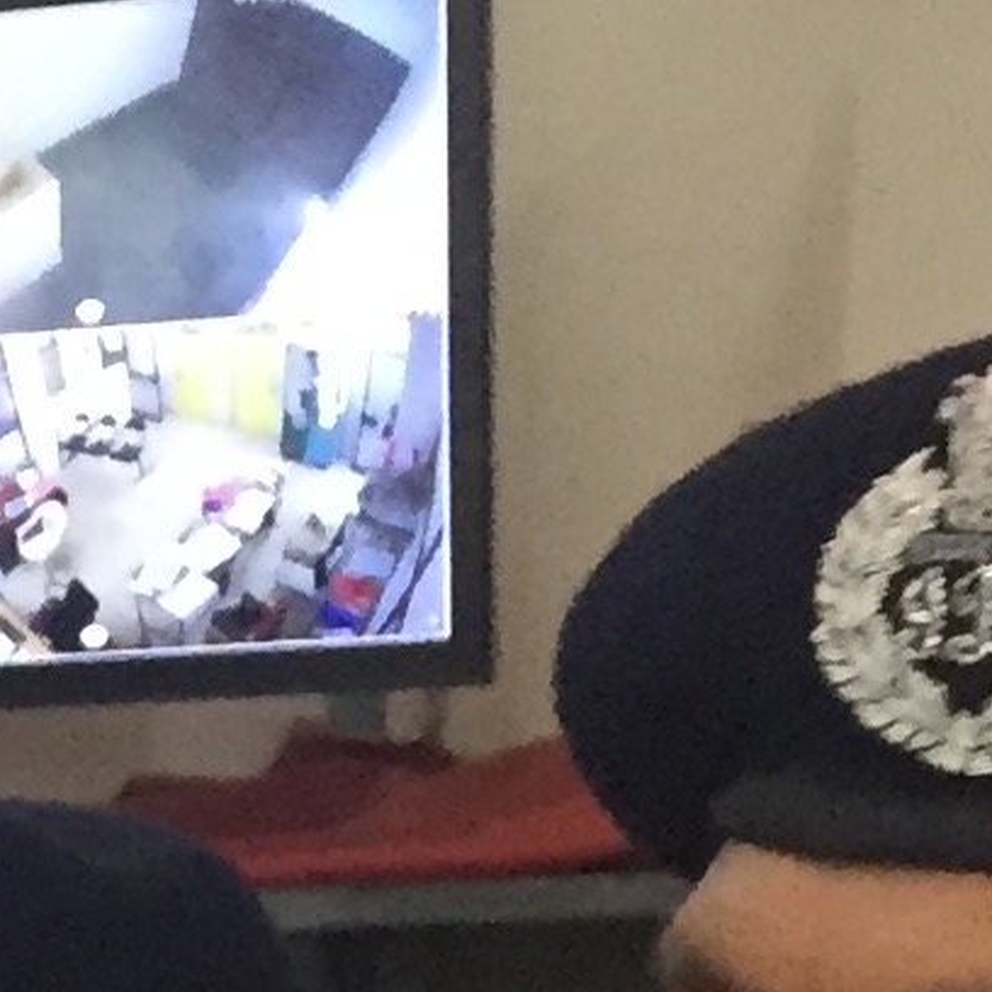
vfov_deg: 8.3
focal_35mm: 205
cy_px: 1556
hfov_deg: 7.5
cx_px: -2018
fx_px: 6647
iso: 250
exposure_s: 1/33
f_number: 2.2
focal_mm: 4.15
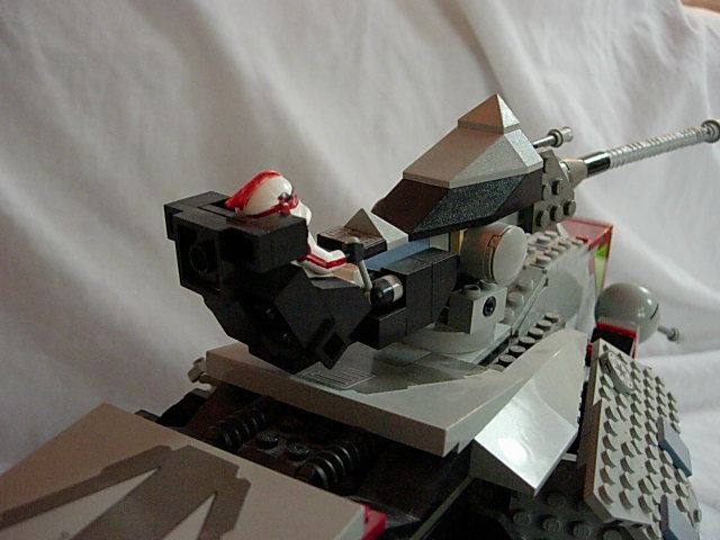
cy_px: 270
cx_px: 360
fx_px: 790
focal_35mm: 38
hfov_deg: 49.0
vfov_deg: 37.7
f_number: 2.8
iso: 400
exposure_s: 1/53.8
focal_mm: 7.8
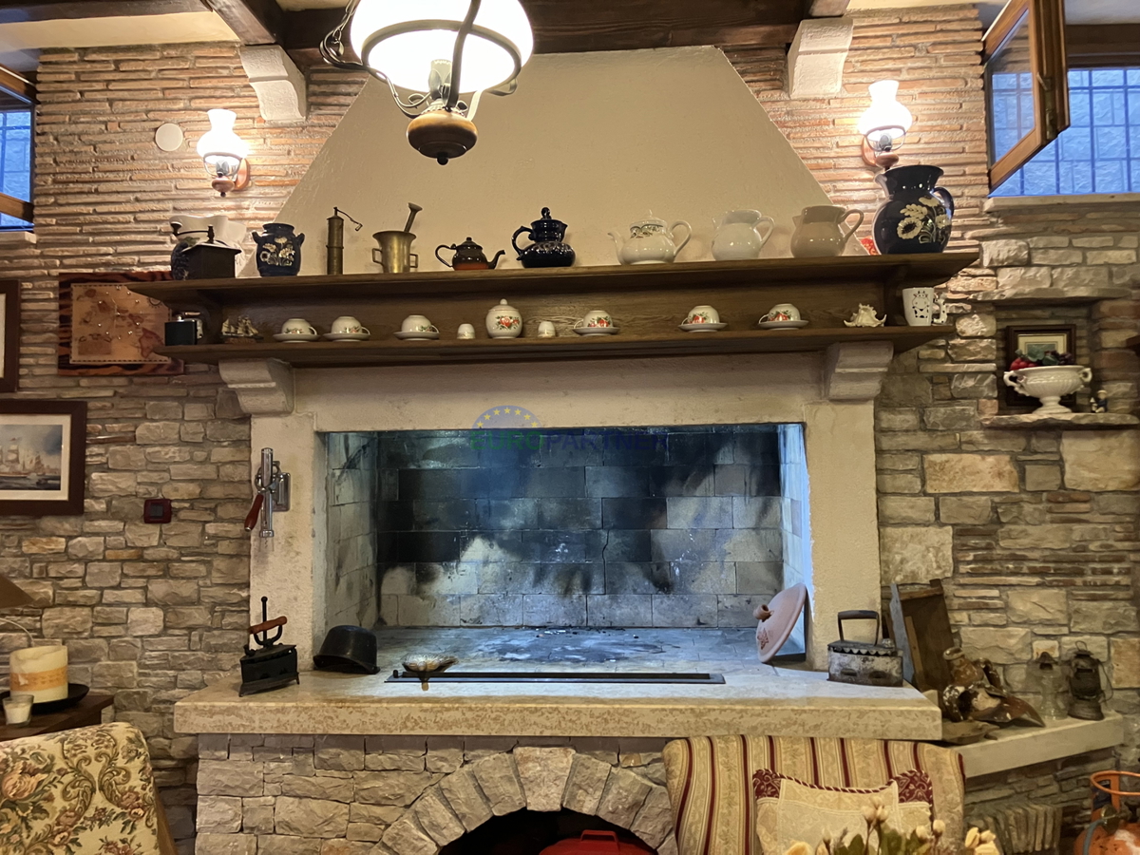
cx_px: 570
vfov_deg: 49.7
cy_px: 428
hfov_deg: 63.4
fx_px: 922
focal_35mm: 28
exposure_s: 1/33
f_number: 1.8
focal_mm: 3.99
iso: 400
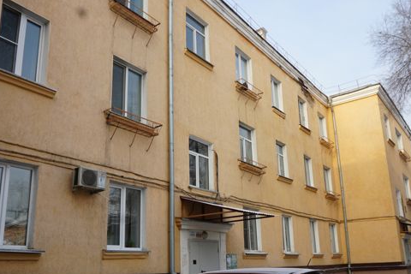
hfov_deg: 58.7
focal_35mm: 32
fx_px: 365
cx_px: 217
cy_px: 181
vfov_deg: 40.6
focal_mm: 16
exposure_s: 1/80
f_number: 8
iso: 100
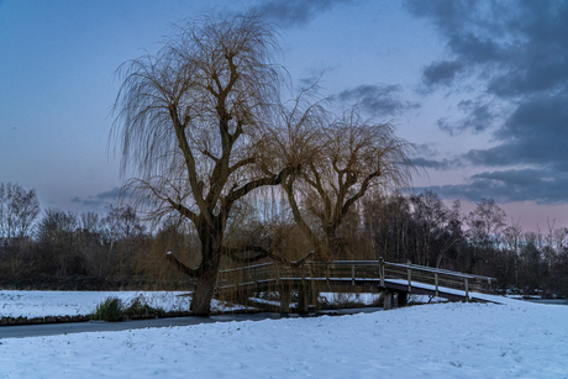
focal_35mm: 39
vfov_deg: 34.2
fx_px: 615
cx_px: 284
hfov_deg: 49.5
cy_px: 190
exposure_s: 1/125
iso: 1600
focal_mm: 26
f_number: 7.1
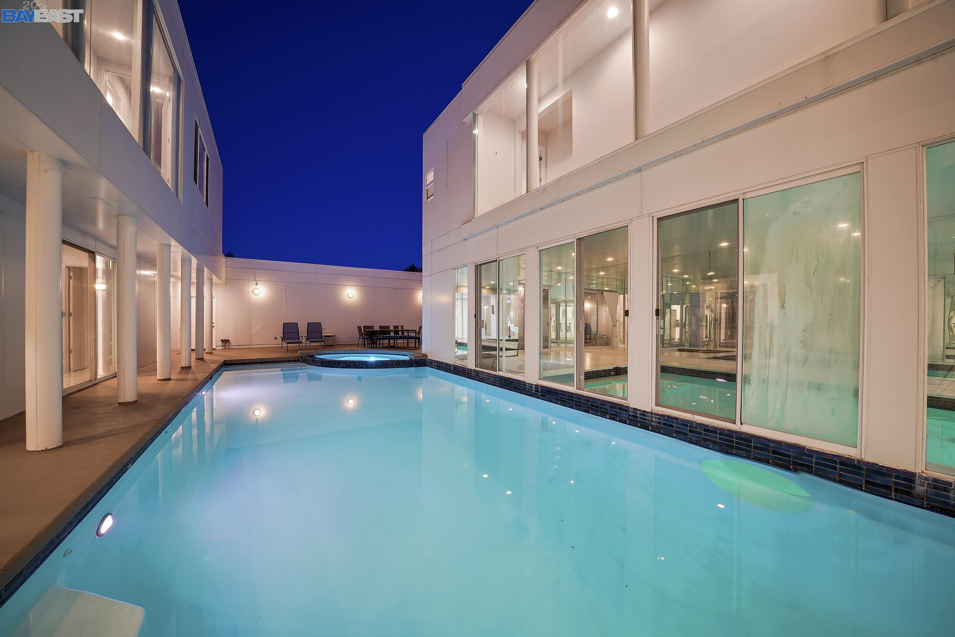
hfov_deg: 112.6
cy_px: 318
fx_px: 318
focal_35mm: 12
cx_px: 478
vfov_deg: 90.0
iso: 100
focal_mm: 12
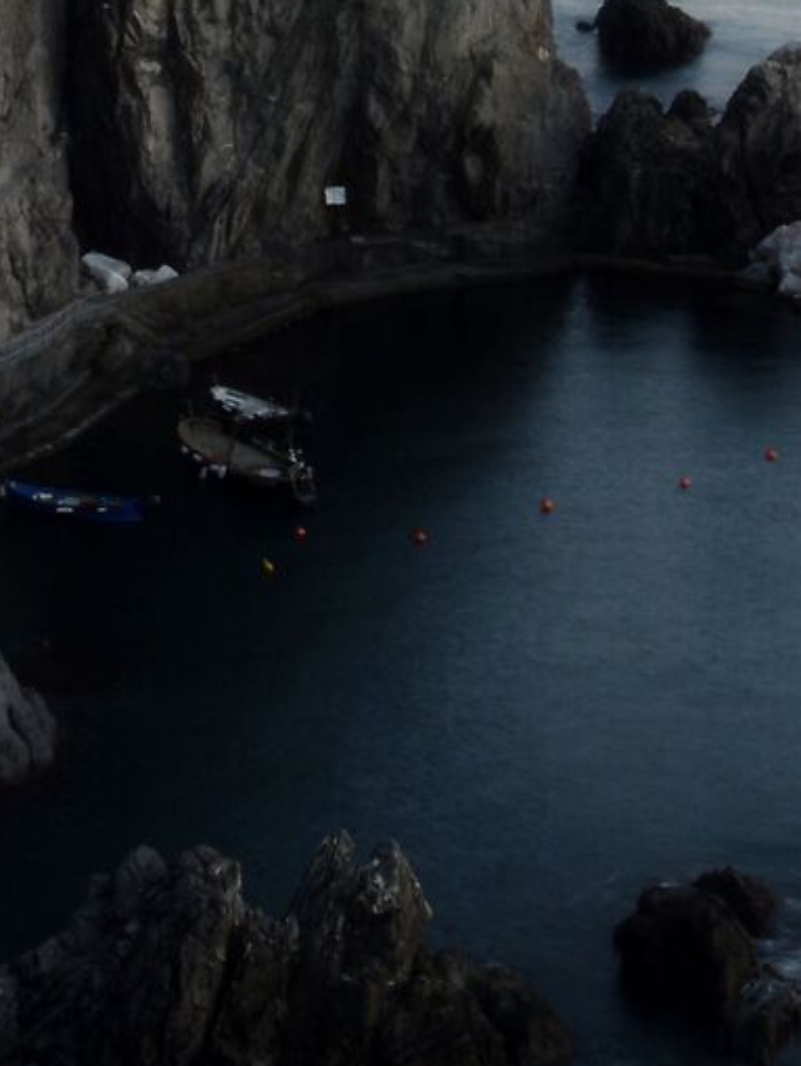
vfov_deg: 15.6
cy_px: -144
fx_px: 3761
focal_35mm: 122
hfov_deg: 11.8
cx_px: -247
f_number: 22
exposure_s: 1/1.3
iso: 100
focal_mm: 18
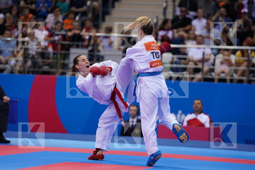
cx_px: 128
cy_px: 85
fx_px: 1402
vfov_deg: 6.9
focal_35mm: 198
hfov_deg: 10.4
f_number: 2.8
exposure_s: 1/1000
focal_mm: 198
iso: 1000
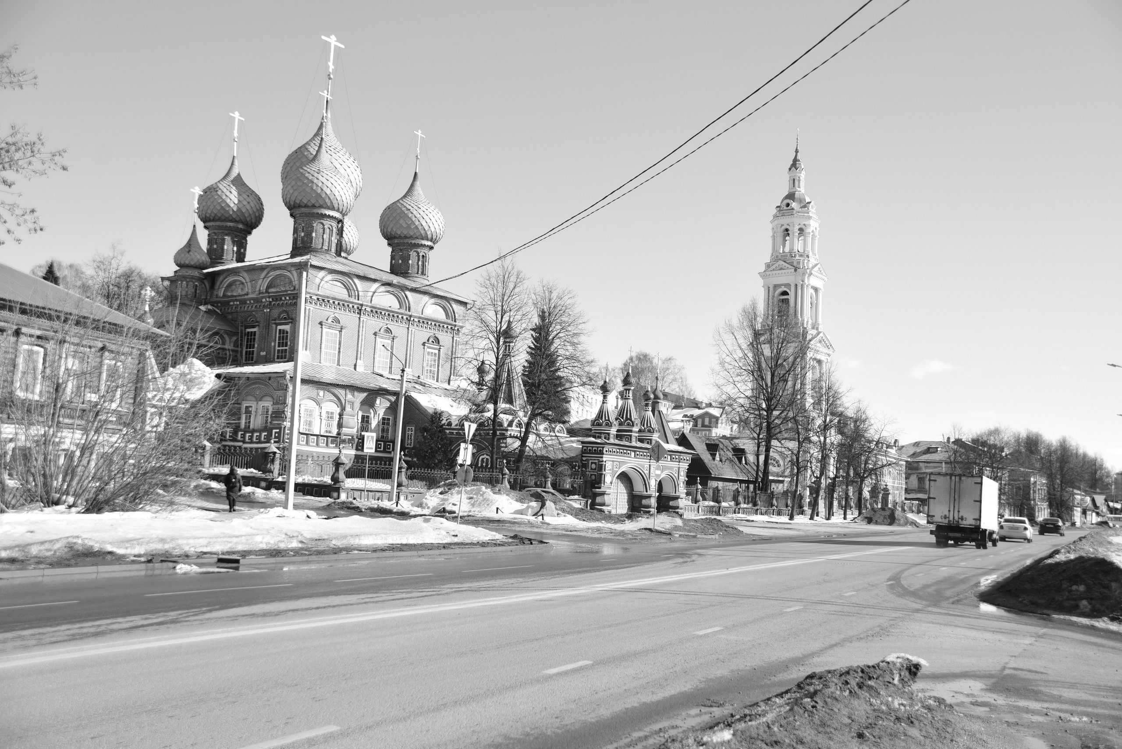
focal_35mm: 35
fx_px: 1091
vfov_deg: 37.9
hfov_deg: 54.4
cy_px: 374
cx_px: 561
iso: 125
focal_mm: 35
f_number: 6.3
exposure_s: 1/800
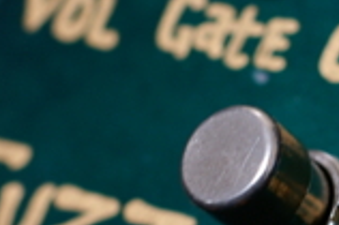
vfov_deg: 5.2
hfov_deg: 7.7
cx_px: 367
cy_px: 169
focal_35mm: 266
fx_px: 2498
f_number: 4
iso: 200
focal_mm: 35
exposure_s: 1/5
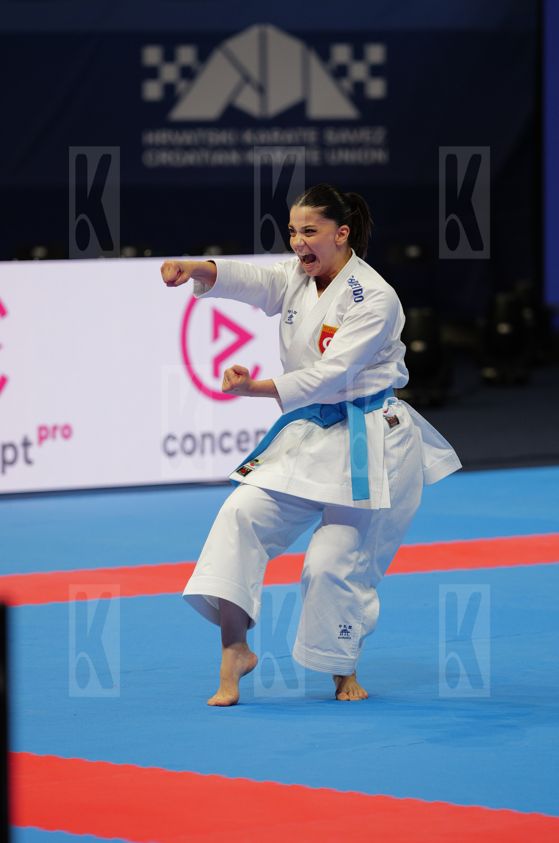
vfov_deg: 8.8
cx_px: 280
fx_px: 5470
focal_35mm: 234
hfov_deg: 5.9
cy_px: 422
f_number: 2.8
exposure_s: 1/500
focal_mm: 154
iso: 640
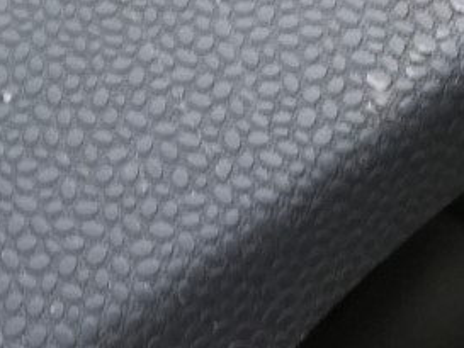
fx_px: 1408
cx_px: -308
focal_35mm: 105
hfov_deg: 16.4
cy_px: -59
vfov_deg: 13.7
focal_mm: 3.99
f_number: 1.8
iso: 20
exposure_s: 1/117
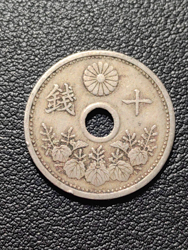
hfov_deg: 18.0
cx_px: 94
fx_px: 594
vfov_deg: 23.8
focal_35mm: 82
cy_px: 125
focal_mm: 5.75
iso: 100
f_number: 2
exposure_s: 1/100
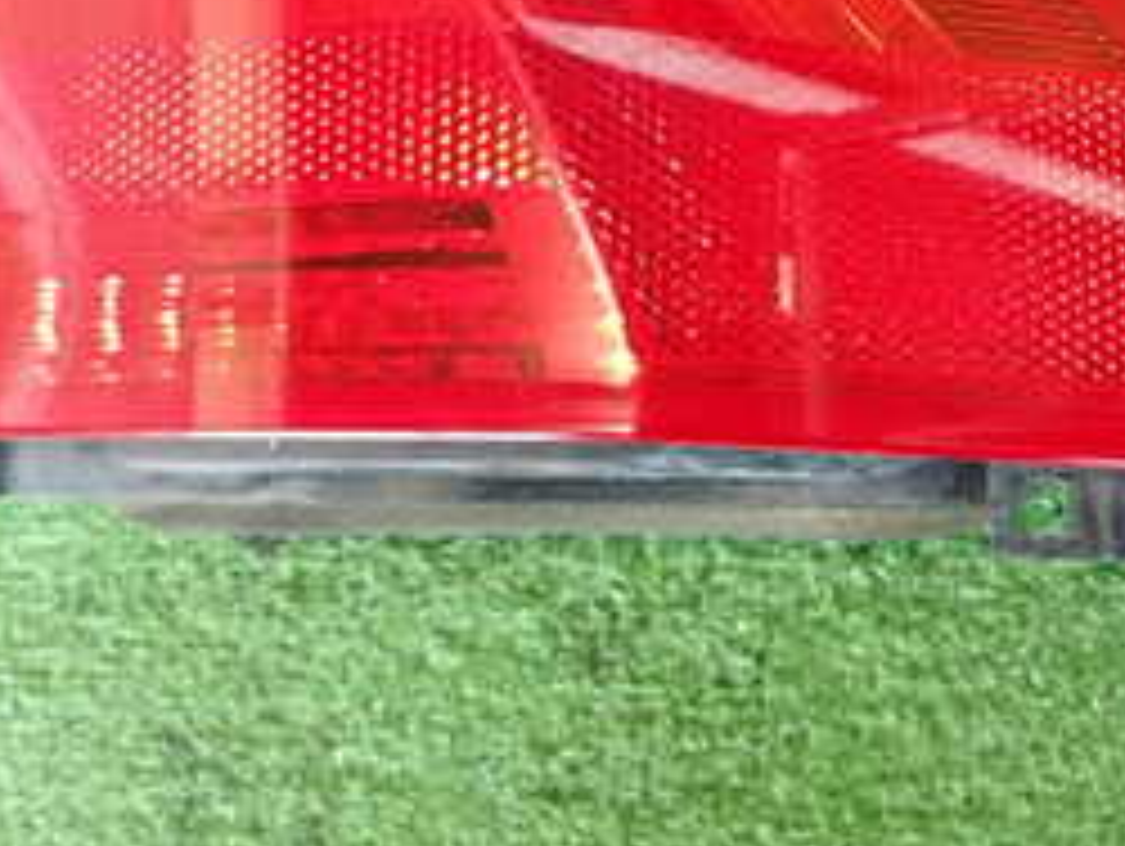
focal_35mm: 60
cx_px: 792
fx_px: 1952
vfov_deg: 23.8
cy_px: 76
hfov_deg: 31.8
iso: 200
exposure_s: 1/30
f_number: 2
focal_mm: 4.5
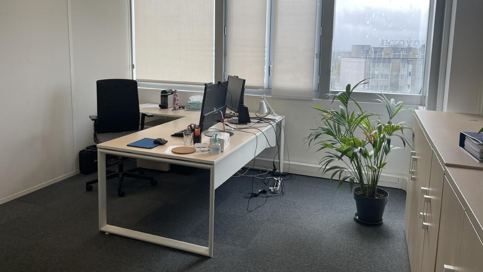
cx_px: 239
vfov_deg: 39.9
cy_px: 101
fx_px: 371
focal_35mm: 29
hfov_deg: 66.1
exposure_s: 1/144
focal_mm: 4.2
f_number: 1.6
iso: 32
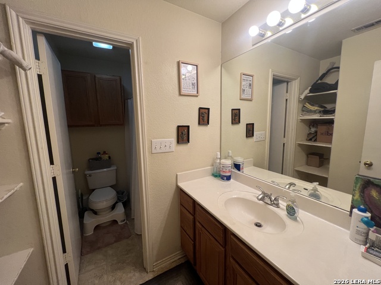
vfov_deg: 89.9
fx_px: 143
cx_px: 190
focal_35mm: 13
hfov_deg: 106.2
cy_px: 142
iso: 125
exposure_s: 1/120
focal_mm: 1.57
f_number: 1.8
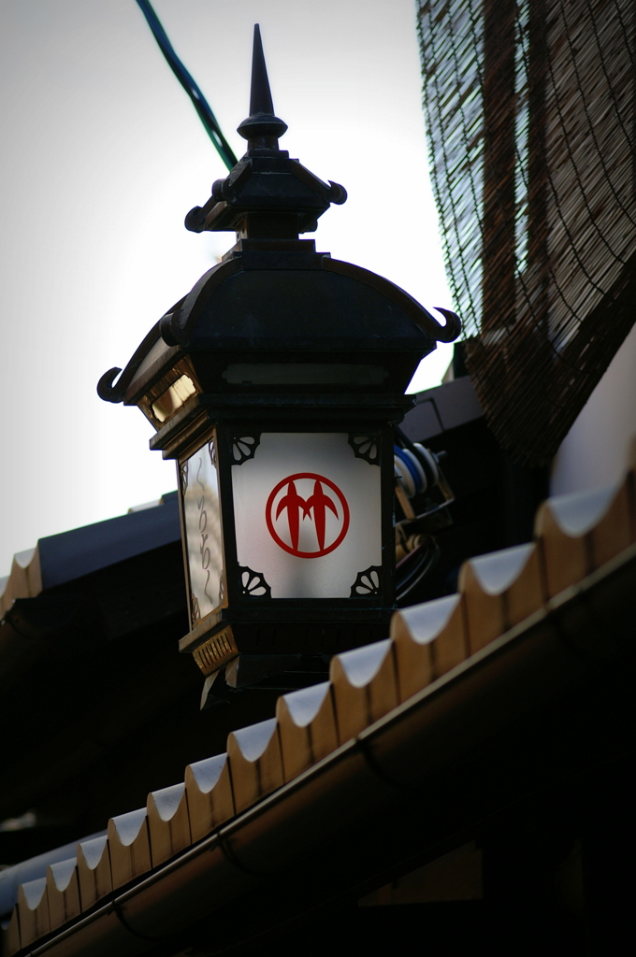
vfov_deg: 13.7
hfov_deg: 9.1
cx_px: 318
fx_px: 3985
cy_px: 478
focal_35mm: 150
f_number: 4
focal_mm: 100
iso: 125
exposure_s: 1/640
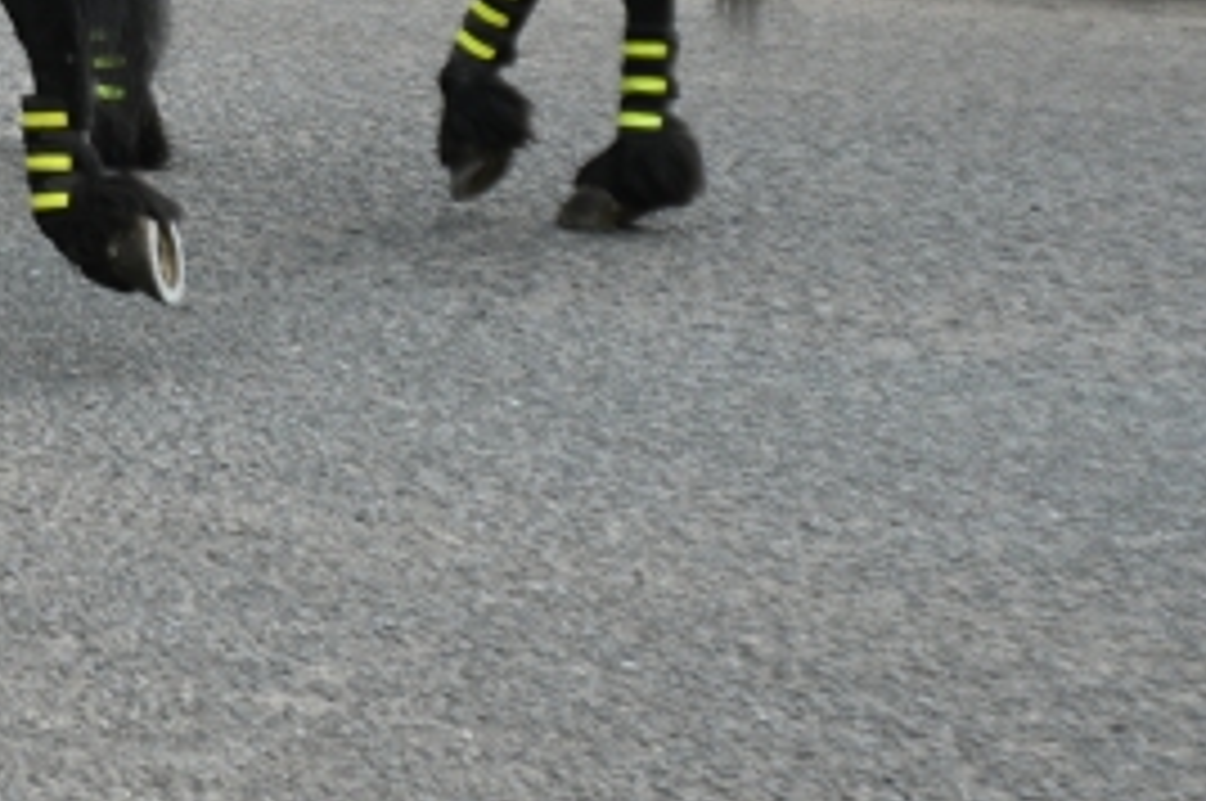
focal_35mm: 150
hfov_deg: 12.4
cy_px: -261
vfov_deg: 9.0
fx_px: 5027
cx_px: -1008
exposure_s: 1/6400
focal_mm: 33.5
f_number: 2.8
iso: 500
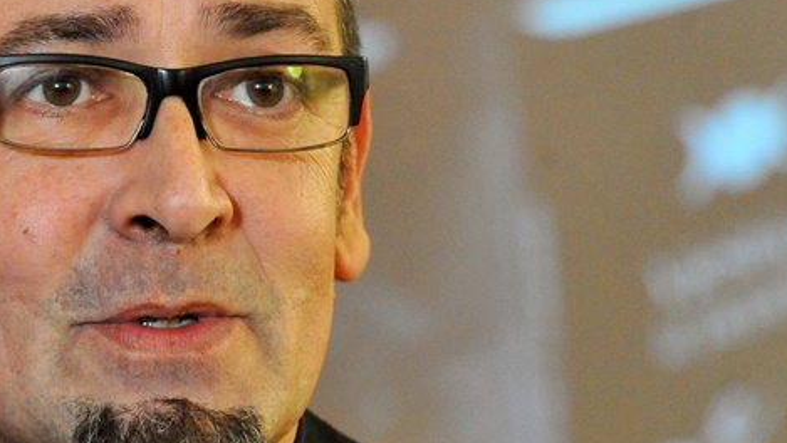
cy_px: 145
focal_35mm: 217
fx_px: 4529
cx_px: 240
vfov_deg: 5.6
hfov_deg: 9.9
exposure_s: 1/160
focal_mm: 95
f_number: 5.6
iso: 5000
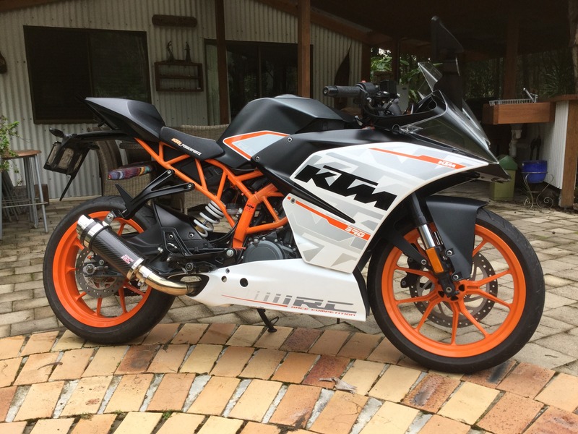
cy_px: 217
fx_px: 518
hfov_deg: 58.4
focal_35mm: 31
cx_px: 289
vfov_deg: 45.4
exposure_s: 1/195
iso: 25
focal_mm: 3.3
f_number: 2.4
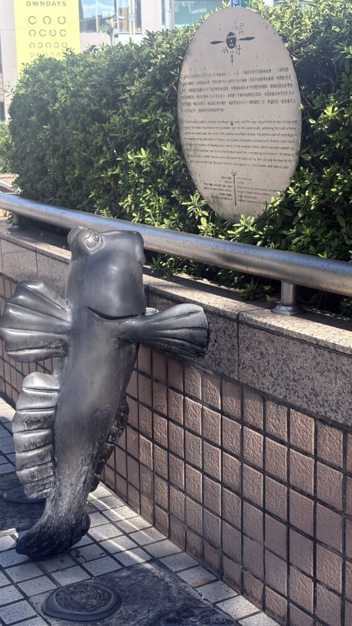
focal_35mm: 57
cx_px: 164
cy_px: 312
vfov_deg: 36.6
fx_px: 947
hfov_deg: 21.1
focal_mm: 5.96
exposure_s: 1/1553
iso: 50
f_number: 1.6
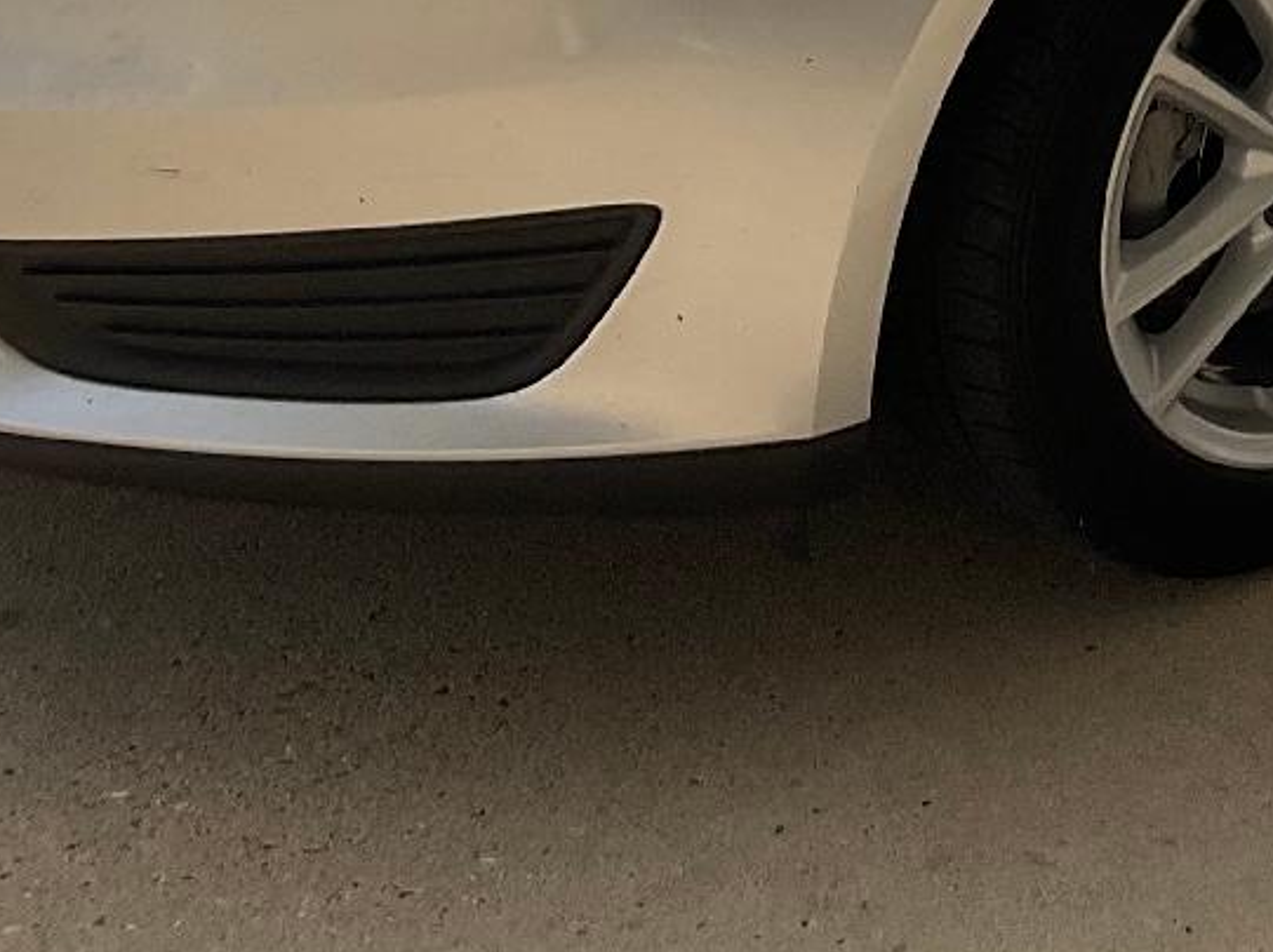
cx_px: 1506
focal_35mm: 103
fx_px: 3785
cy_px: -454
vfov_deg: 13.6
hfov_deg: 18.2
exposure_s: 1/2320
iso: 16
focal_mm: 3
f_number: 1.8
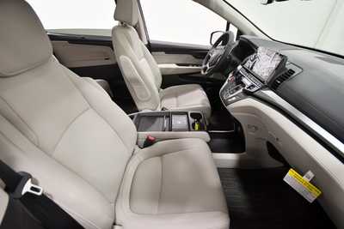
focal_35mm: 15
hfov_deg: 100.4
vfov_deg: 77.4
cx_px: 172
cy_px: 114
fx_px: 143
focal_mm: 10
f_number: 4
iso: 1100
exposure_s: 1/125
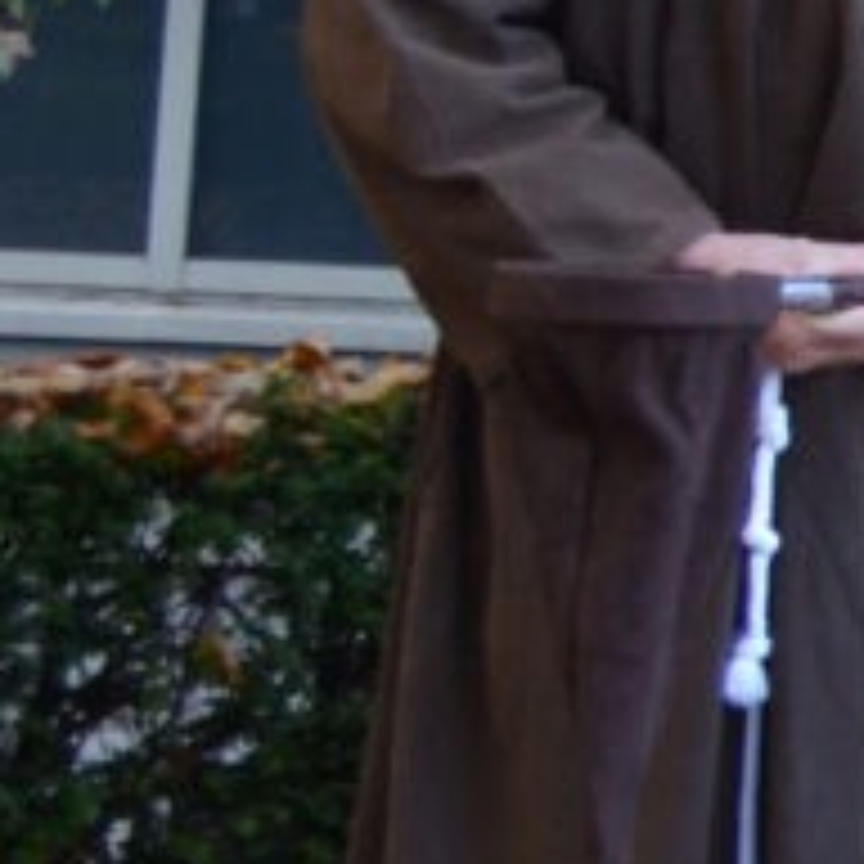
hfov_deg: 7.4
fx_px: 5168
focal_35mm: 183
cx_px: 3226
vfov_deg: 9.4
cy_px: -133
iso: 400
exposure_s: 1/100
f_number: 5
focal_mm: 18
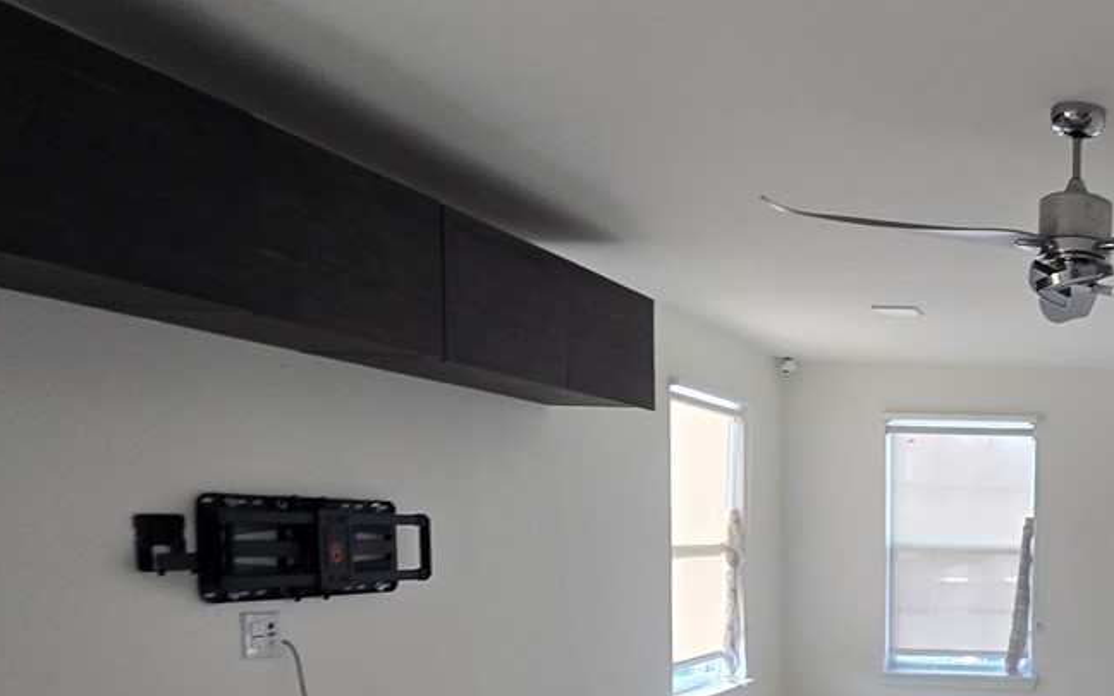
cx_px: 1133
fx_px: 1032
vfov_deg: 34.6
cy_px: 658
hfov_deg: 46.6
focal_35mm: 34
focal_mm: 2.2
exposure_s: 1/60
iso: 50
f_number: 2.2
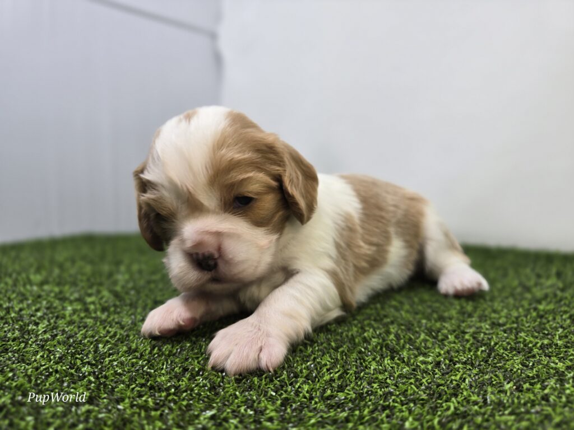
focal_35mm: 23
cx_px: 287
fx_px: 381
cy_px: 215
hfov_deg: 73.9
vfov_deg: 58.9
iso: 25
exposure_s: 1/66
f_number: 1.7
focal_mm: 6.3
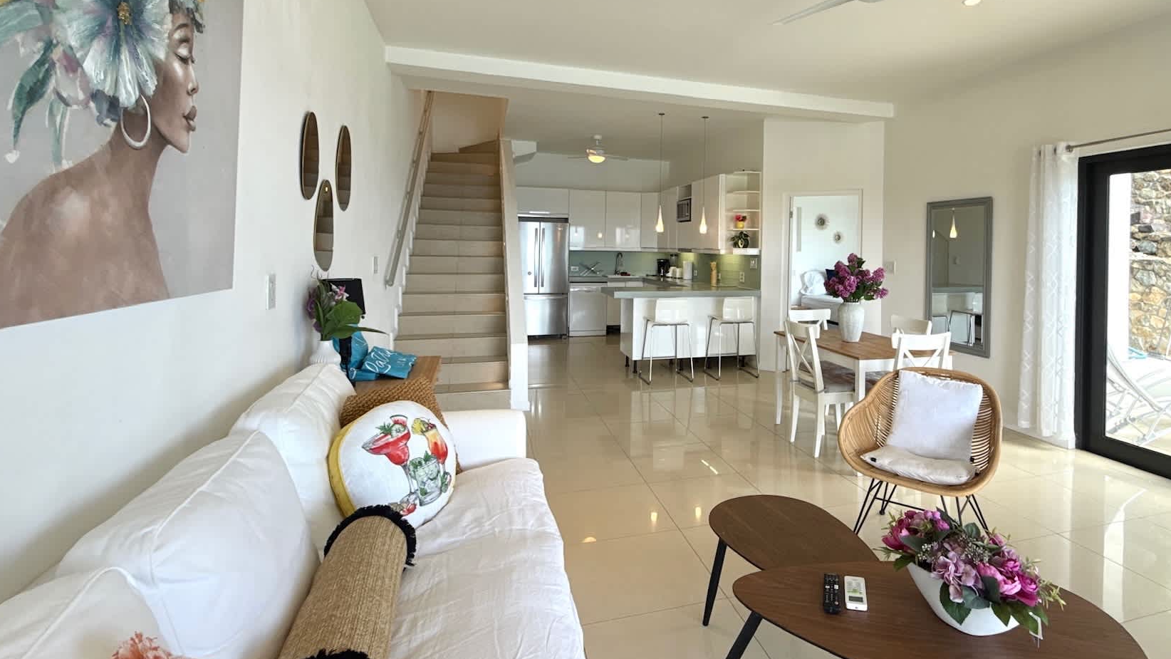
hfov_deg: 88.9
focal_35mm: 19
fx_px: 590
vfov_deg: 57.7
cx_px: 676
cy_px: 253
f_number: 2.2
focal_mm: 2.2
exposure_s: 1/138
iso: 50
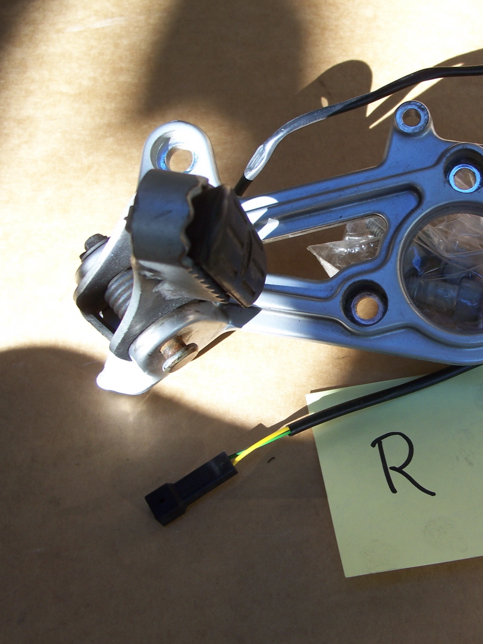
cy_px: 324
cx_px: 405
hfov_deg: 28.3
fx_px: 930
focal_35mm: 50
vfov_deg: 38.2
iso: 64
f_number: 2.8
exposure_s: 1/80
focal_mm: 7.8
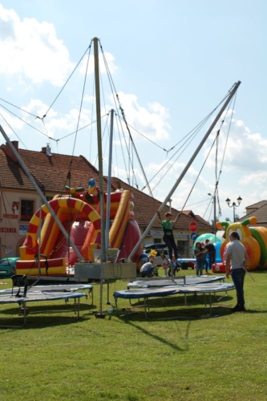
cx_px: 134
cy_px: 200
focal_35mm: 60
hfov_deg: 22.6
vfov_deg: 33.4
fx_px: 668
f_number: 10
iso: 200
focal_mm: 40
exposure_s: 1/500
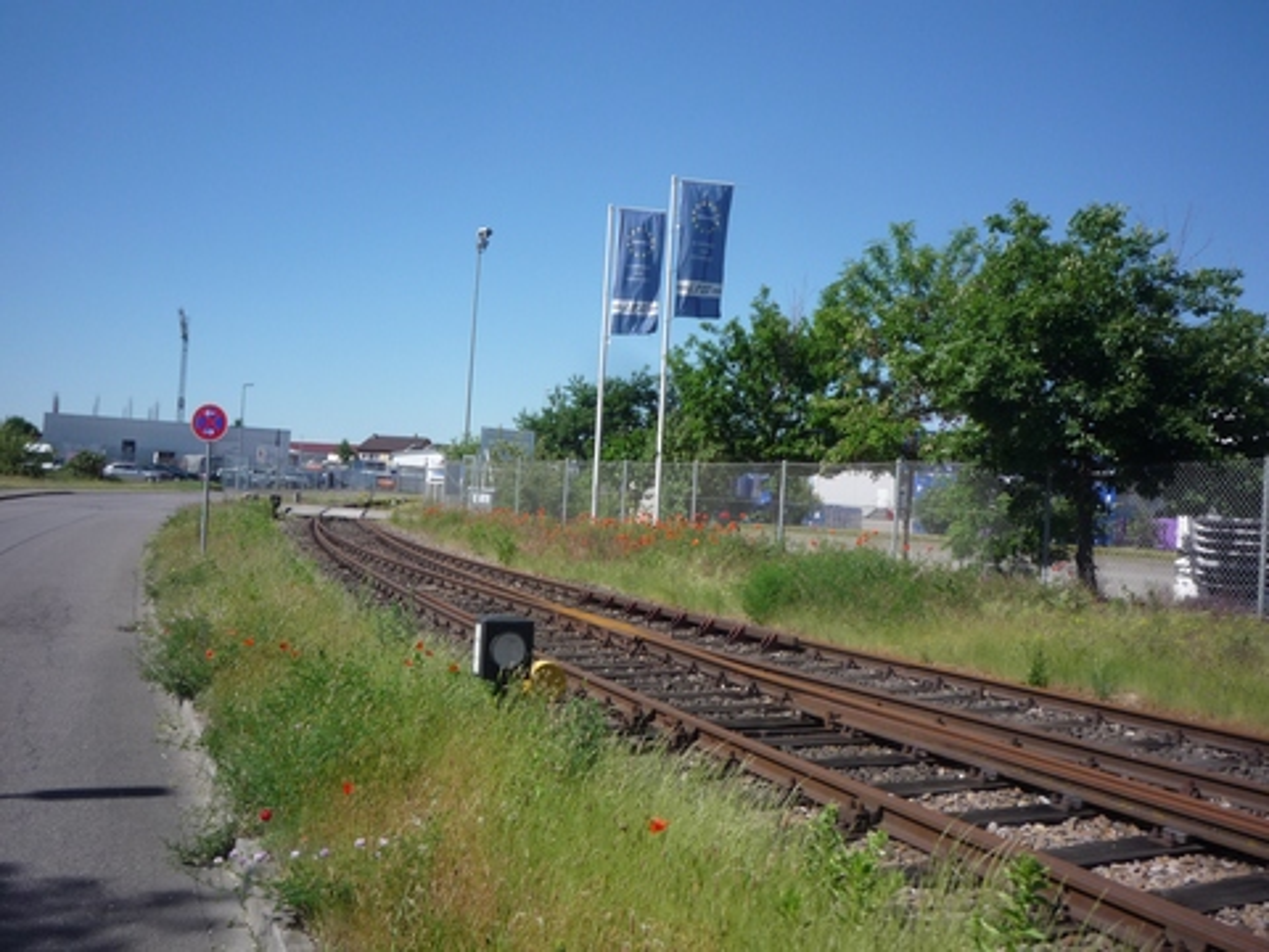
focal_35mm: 32
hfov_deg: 56.8
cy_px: 476
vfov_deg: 44.2
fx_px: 1173
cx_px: 634
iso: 100
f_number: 5.6
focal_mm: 5.2
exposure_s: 1/400
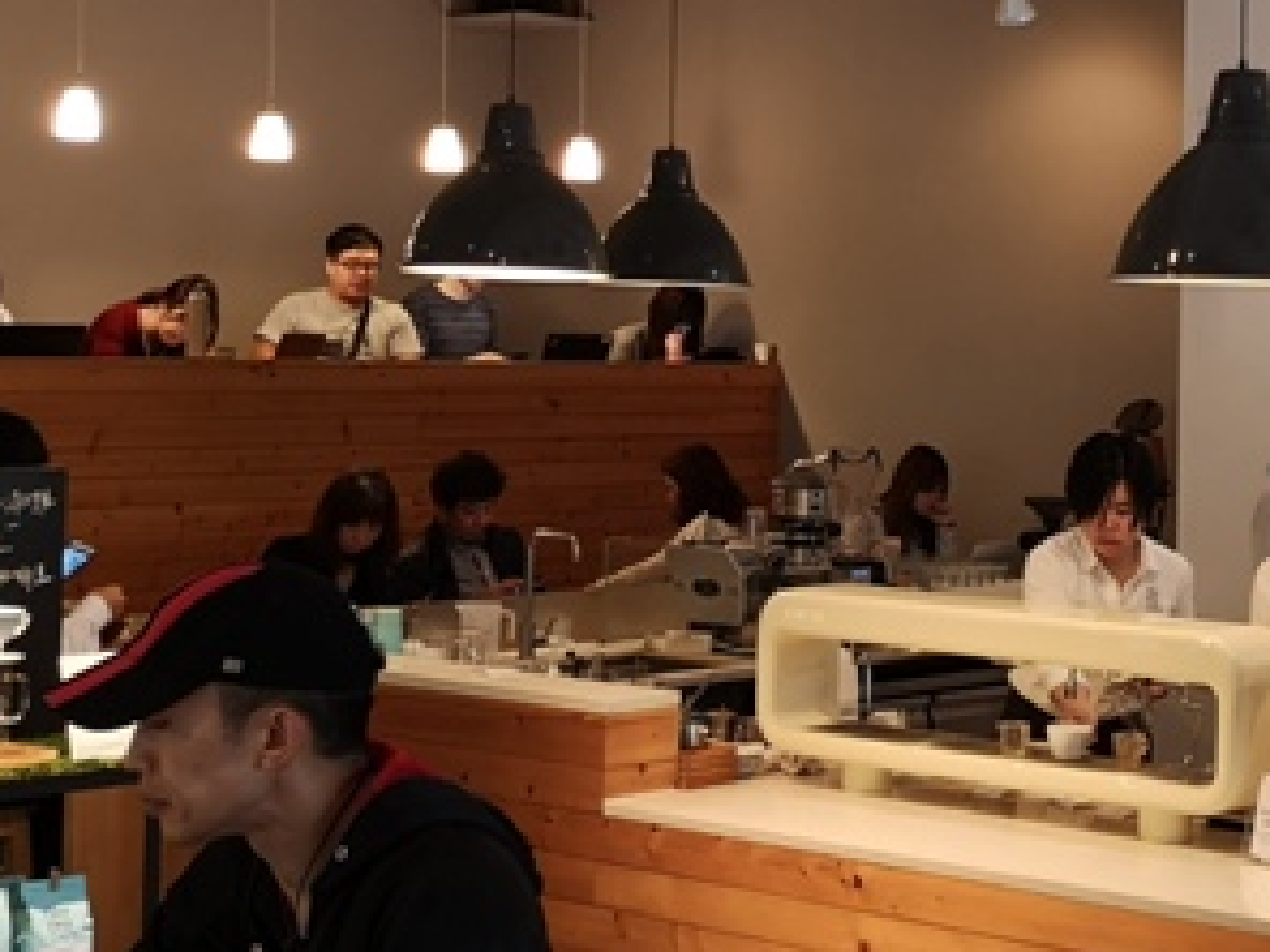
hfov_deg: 26.2
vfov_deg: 20.1
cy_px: 296
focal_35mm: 73
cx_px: 1030
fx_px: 2678
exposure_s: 1/33.3
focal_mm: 3.95
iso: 160
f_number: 1.8
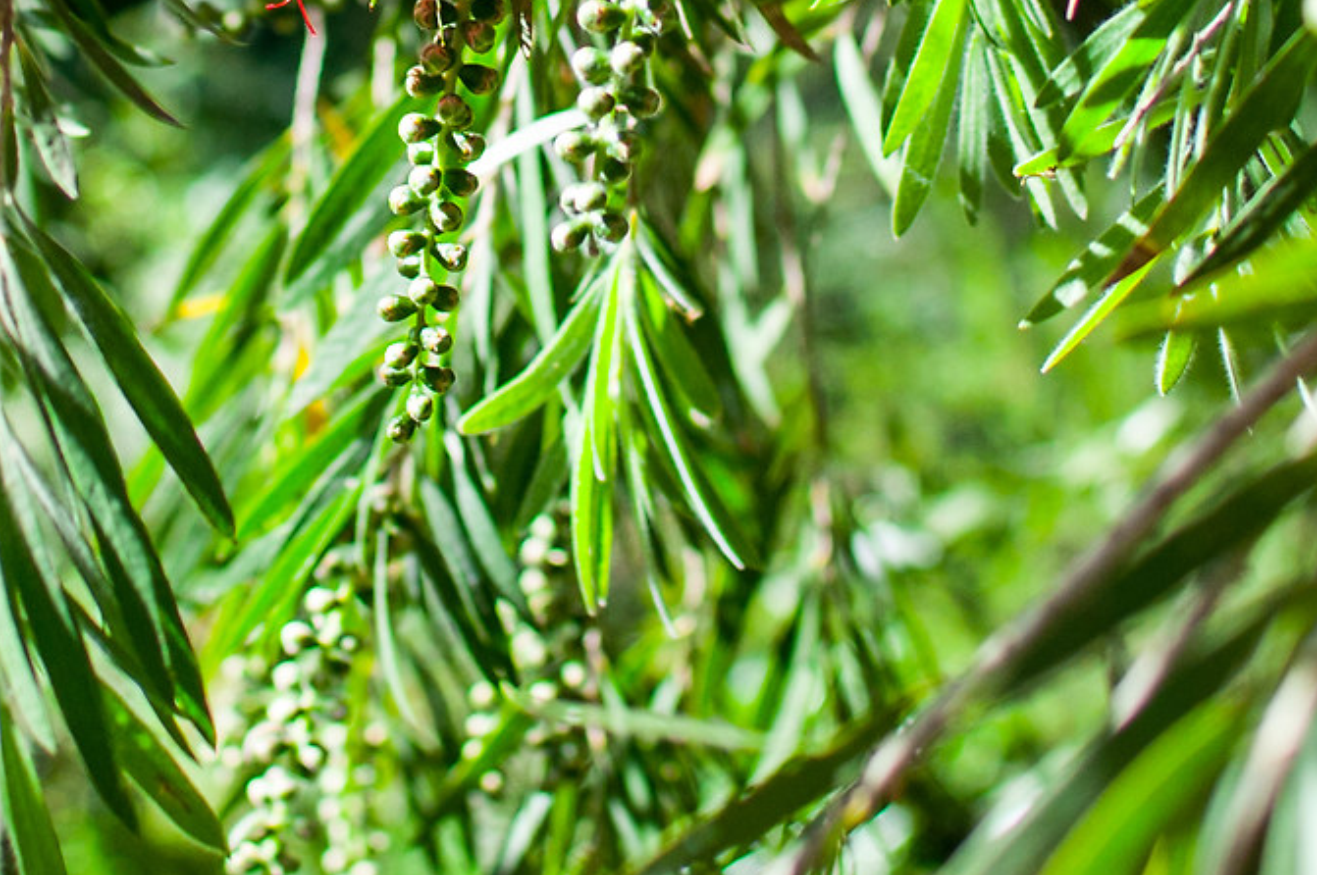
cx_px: 351
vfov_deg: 7.2
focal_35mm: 188
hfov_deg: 10.9
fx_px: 6863
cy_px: -281
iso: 200
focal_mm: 35
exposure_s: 1/500
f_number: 3.2
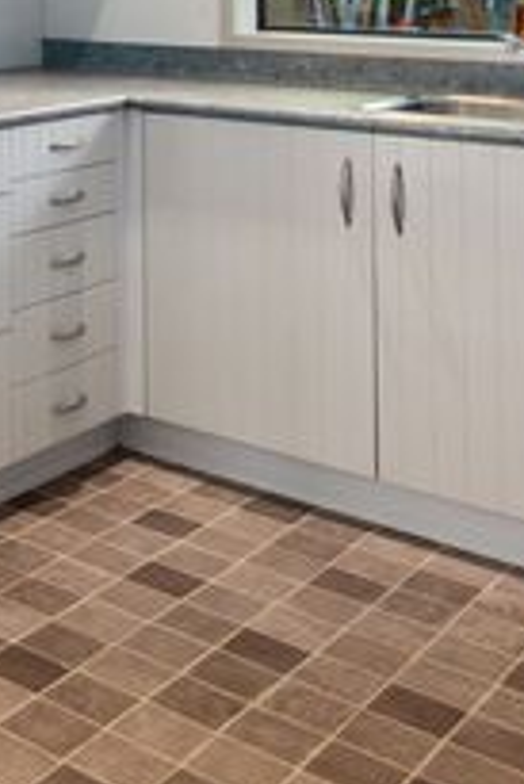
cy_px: -27
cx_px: -337
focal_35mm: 60
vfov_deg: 30.6
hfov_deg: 18.9
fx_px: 1308
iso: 200
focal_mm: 16
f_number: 6.3
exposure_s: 1
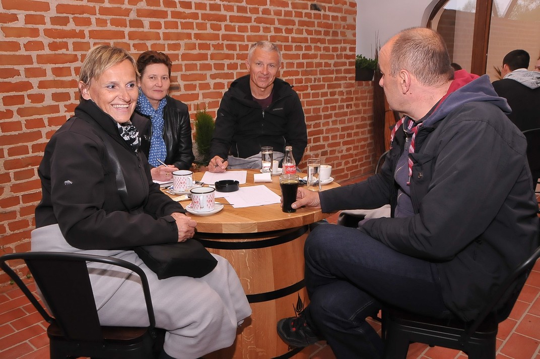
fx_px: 449
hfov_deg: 62.0
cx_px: 270
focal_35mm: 30
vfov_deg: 43.5
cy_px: 180
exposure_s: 1/80
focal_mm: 20
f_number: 7.1
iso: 800
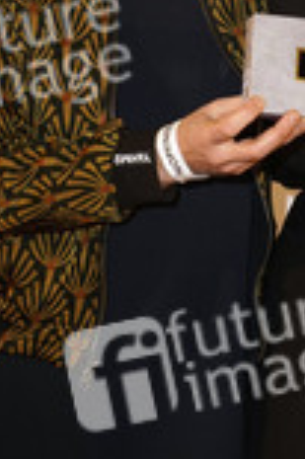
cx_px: 302
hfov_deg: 9.0
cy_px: -83
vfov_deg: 13.2
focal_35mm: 152
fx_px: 1936
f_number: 5.6
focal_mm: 59
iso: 2000
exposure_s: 1/160
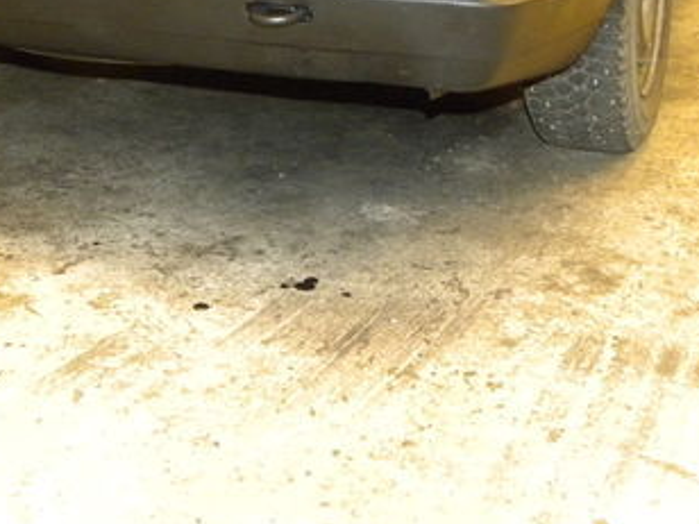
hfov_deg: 34.9
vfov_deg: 25.9
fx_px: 1090
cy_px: 25
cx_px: 188
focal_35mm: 54
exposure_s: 1/30
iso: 400
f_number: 2.8
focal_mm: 4.6
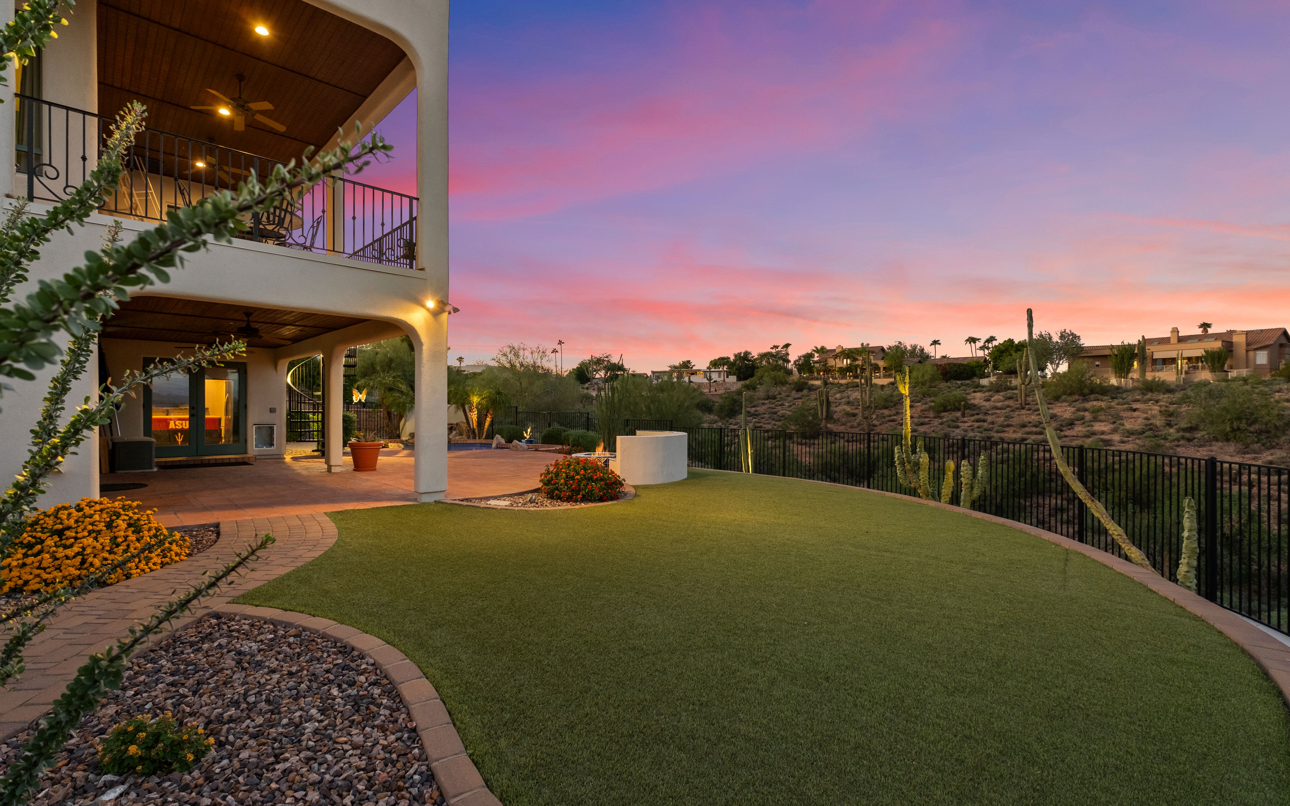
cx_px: 629
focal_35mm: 16
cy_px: 369
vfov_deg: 71.1
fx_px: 562
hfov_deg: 97.8
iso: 320
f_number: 4.5
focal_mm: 10
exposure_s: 1/4
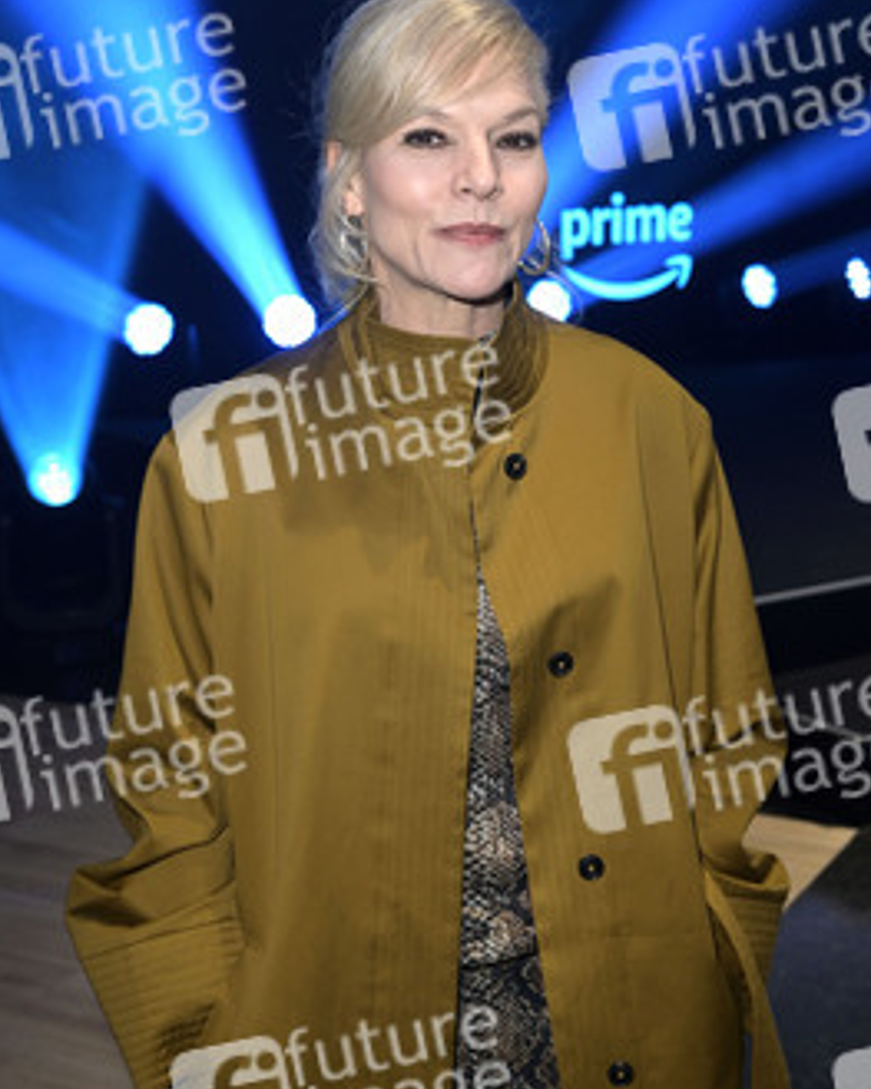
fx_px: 1838
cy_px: 589
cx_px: 437
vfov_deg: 33.0
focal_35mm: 57
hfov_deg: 26.7
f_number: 5.6
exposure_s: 1/60
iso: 1250
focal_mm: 50
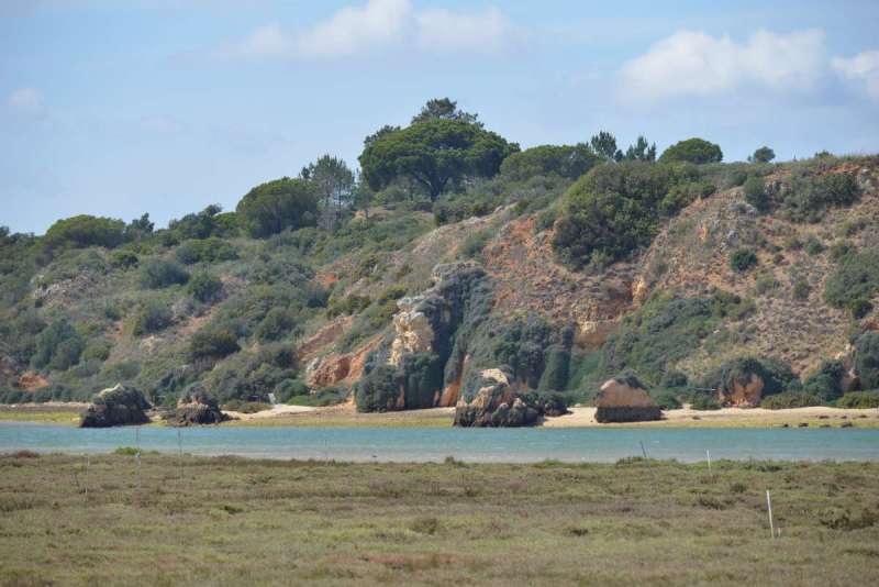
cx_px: 440
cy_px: 294
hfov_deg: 6.4
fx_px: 7816
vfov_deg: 4.3
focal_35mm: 320
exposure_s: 1/250
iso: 125
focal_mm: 320
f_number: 9
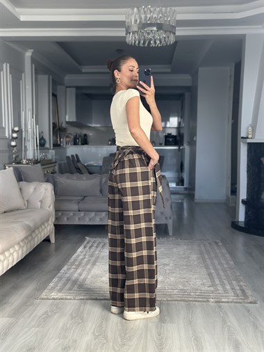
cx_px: 132
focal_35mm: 48
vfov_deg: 39.6
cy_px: 176
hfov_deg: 30.3
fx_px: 488
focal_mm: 6.86
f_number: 1.78
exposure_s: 1/101
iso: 125
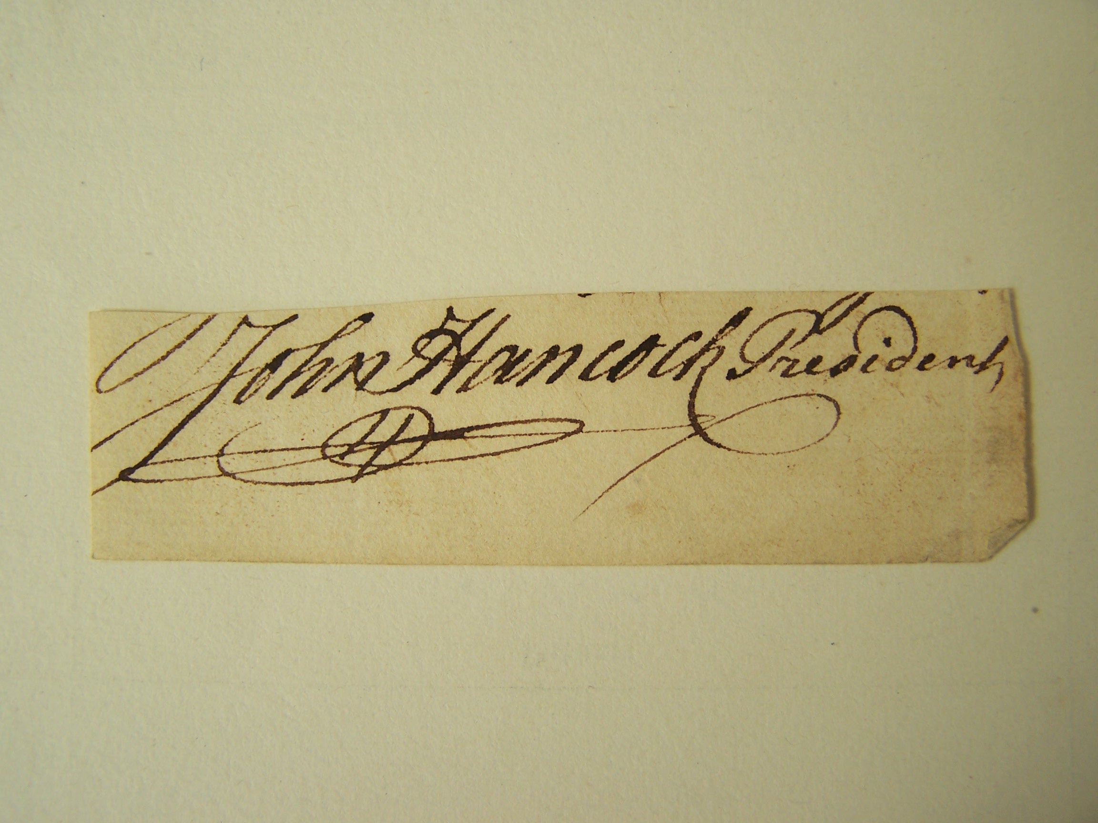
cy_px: 412
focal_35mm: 38
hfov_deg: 49.0
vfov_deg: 37.7
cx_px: 549
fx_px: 1205
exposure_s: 1/90
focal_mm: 6.3
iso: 80
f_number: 2.8
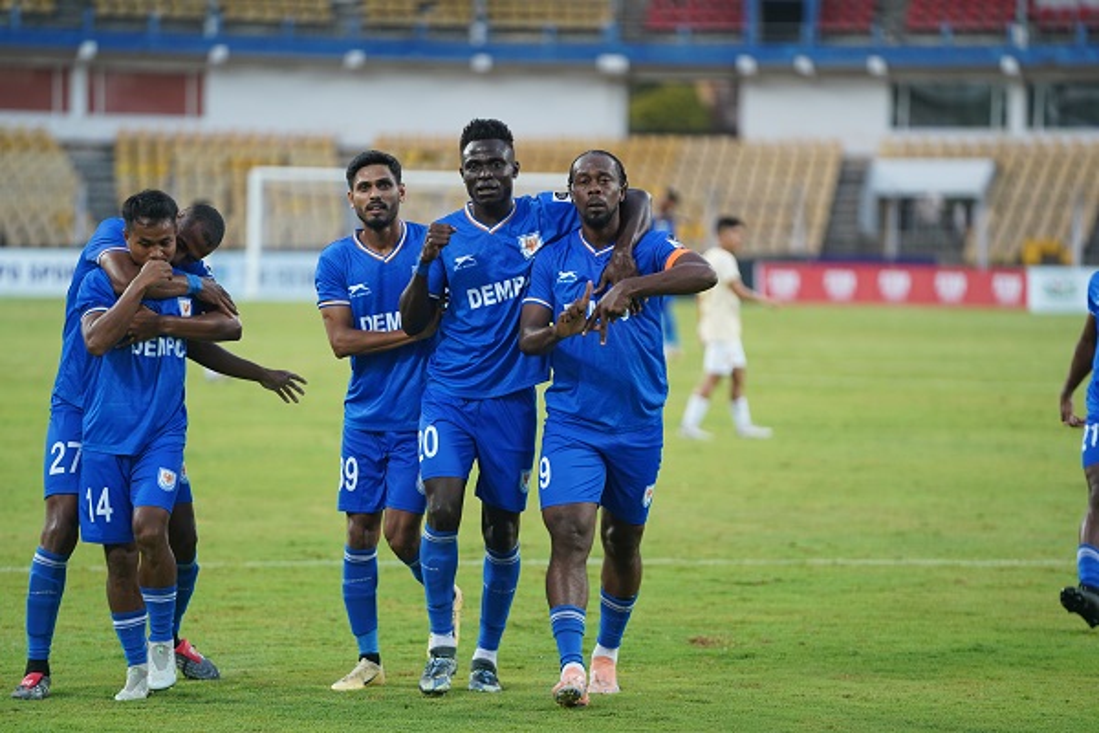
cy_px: 366
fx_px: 5311
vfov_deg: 7.9
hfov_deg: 11.8
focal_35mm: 174
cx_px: 550
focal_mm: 174
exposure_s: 1/800
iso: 1000
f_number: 2.8
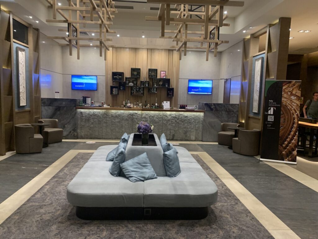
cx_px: 159
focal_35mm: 26
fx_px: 239
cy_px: 120
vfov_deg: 53.1
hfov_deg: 67.3
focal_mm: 4.25
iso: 250
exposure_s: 1/33
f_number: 1.8
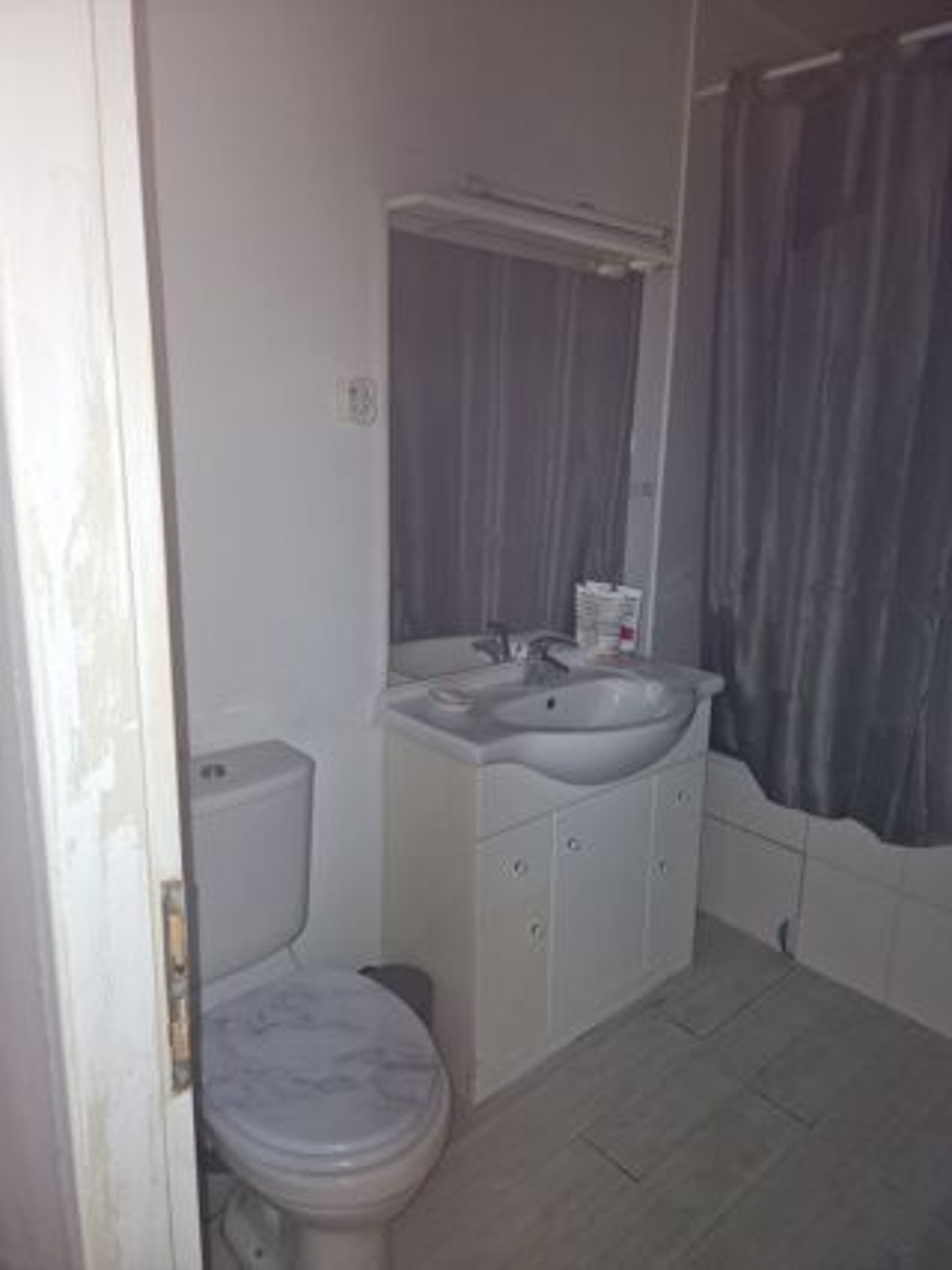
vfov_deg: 73.9
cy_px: 635
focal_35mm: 23
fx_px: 844
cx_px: 476
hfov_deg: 58.9
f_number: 1.8
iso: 640
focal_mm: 6.4
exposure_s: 1/60
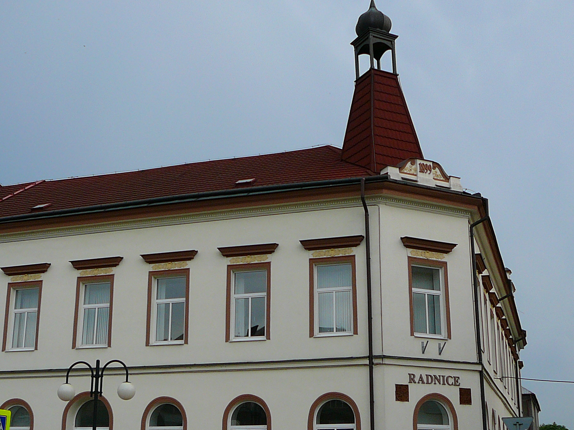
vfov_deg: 29.1
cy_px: 241
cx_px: 265
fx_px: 829
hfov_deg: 38.2
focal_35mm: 50
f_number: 2.8
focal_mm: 5.2
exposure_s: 1/400
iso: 80
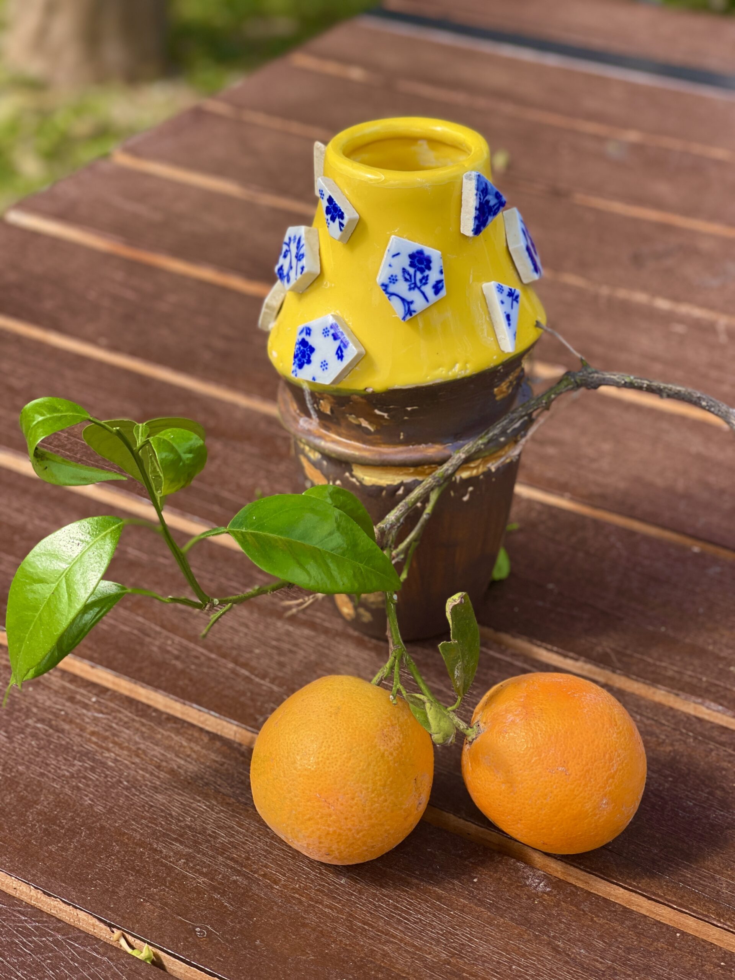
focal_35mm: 64
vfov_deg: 30.3
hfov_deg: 22.9
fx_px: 1812
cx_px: 368
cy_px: 490
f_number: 2.2
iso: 32
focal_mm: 7.5
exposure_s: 1/433
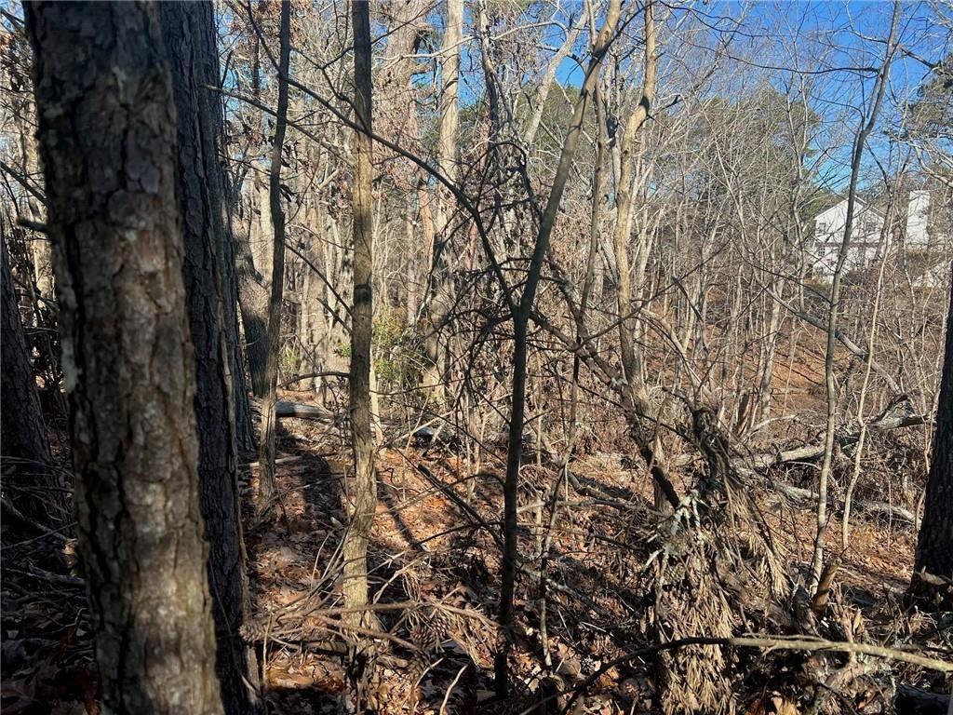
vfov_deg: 53.1
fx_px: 716
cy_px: 358
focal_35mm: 26
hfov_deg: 67.3
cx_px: 476
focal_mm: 5.7
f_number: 1.5
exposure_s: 1/1280
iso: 50
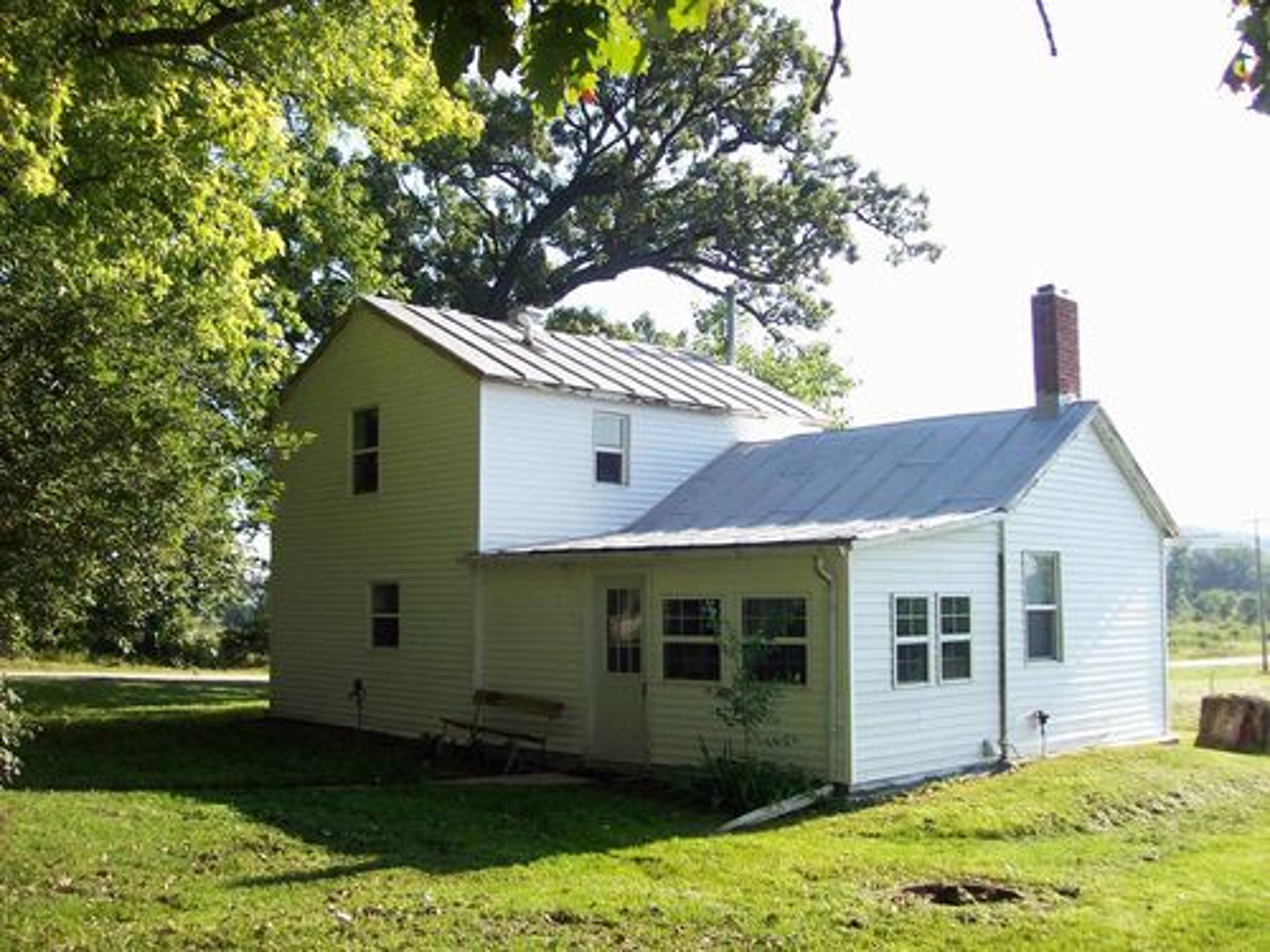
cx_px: 635
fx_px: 1321
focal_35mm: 36
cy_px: 476
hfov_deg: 51.4
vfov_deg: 39.7
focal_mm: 6
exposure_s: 1/785
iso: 80
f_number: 2.7
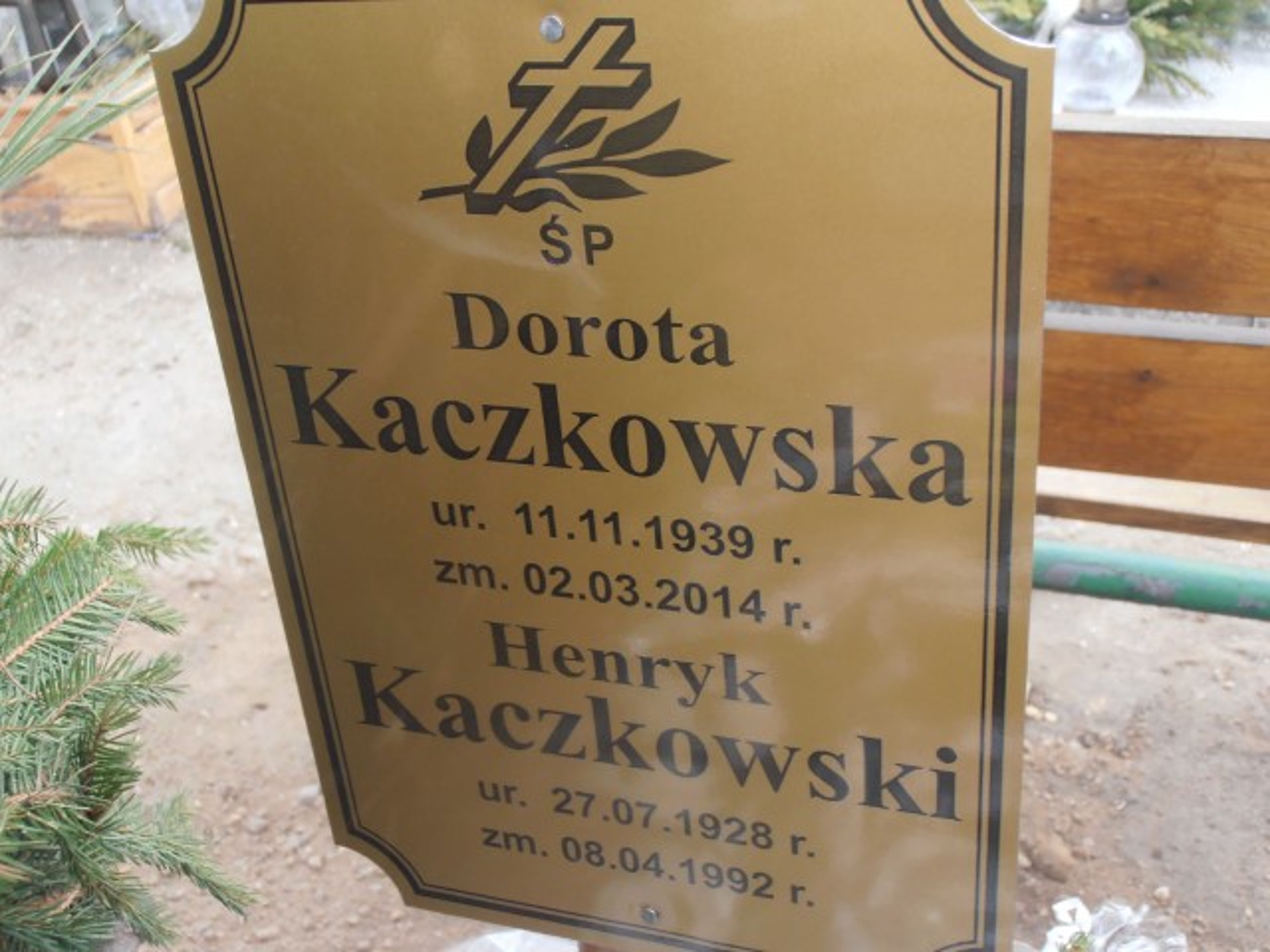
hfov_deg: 42.9
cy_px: 476
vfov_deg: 32.9
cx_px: 635
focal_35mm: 44
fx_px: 1614
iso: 80
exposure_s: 1/50
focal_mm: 7.87
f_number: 4.2
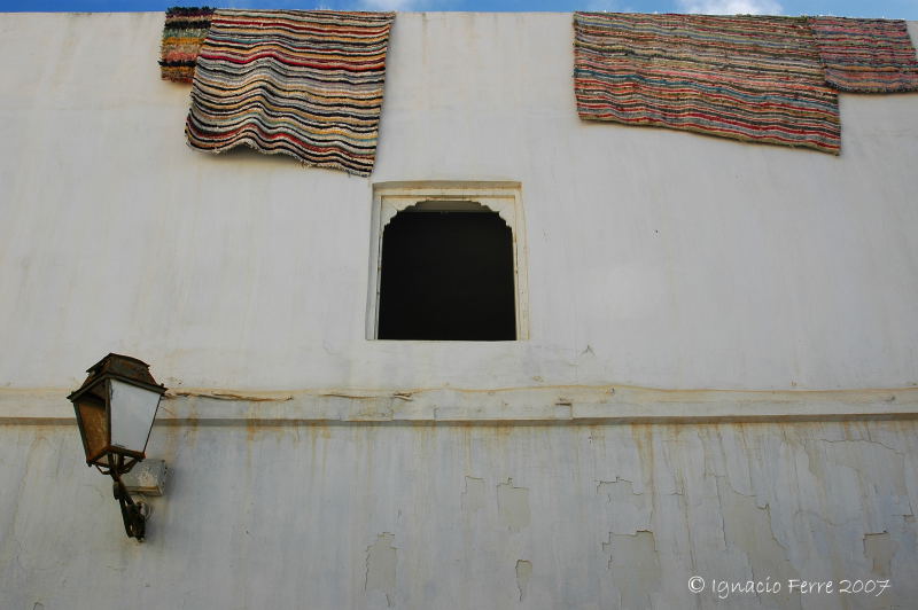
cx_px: 459
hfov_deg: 46.4
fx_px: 1070
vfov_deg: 31.8
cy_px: 305
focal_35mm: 42
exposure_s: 1/125
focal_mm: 28
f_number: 16
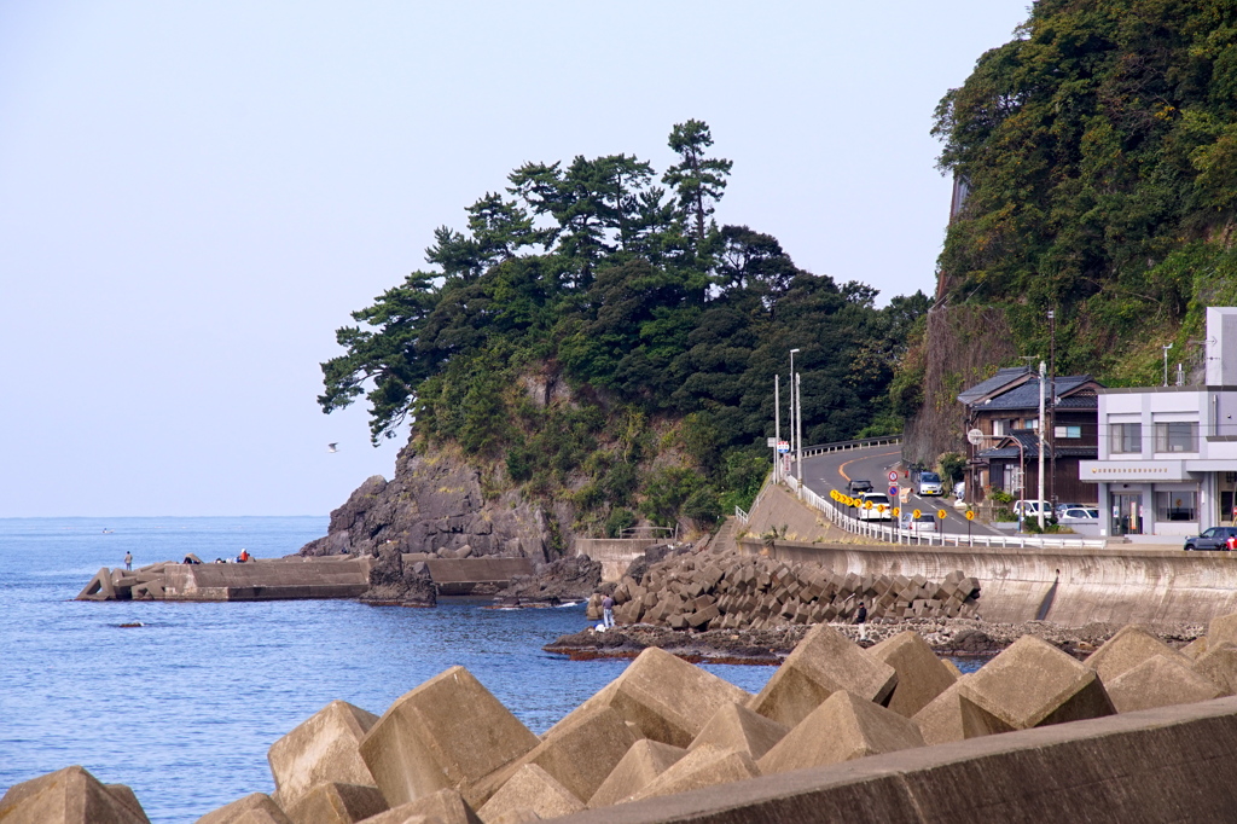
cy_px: 412
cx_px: 618
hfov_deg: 11.4
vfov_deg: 7.6
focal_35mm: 180
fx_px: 6183
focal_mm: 120
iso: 320
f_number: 10
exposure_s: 1/200
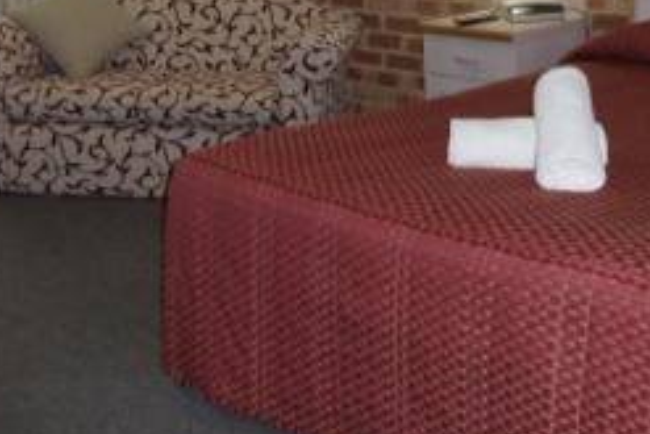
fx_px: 1499
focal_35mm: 83
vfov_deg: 16.2
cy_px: 29
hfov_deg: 24.4
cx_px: 424
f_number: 3.5
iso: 200
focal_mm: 6
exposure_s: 1/30
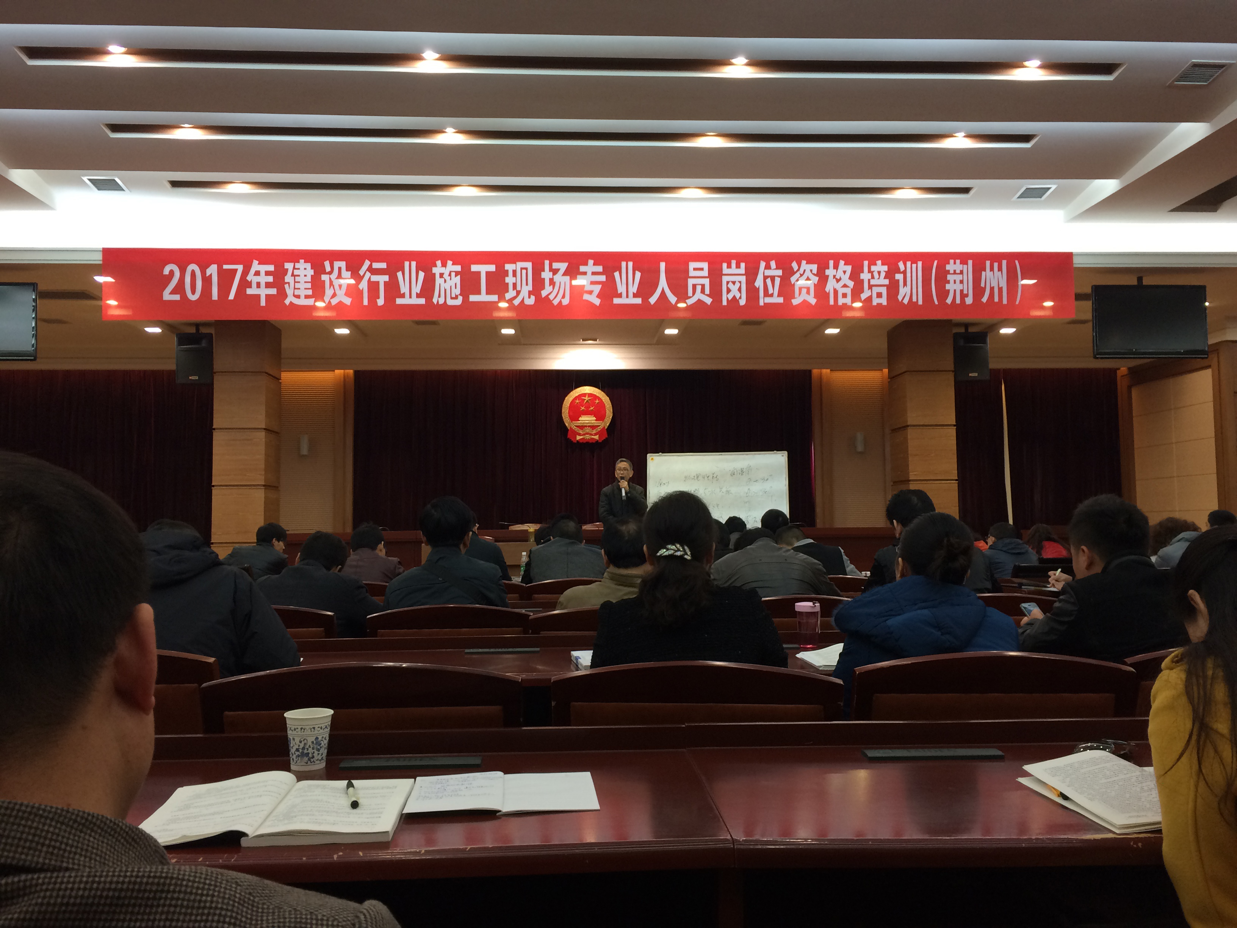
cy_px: 464
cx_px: 618
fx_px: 1036
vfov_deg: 48.2
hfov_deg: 61.7
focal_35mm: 29
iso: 80
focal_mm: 4.15
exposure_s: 1/30
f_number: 2.2
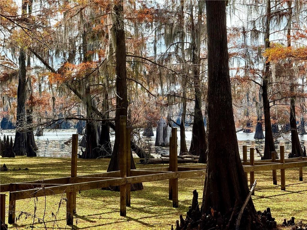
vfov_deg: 12.3
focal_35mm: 120
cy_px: 115
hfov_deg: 16.4
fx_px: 1064
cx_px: 154
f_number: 2.8
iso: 64
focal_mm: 15.66
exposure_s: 1/546
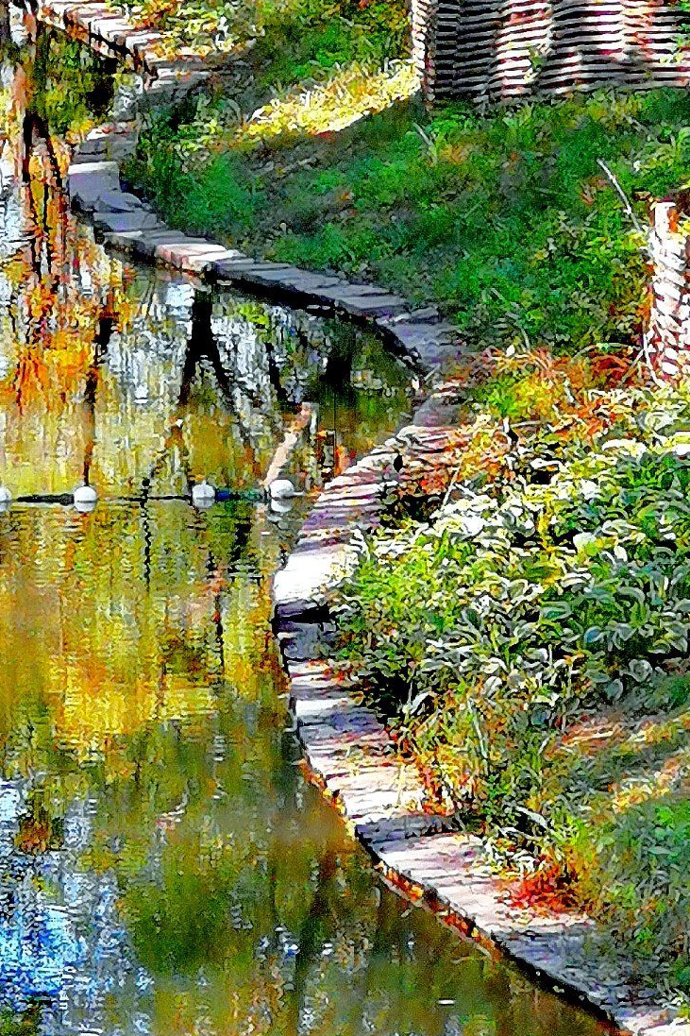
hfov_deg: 4.0
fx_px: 9979
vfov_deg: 5.9
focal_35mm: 347
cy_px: -79
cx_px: -126
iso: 50
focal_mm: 7.48
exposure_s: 1/238
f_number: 2.4
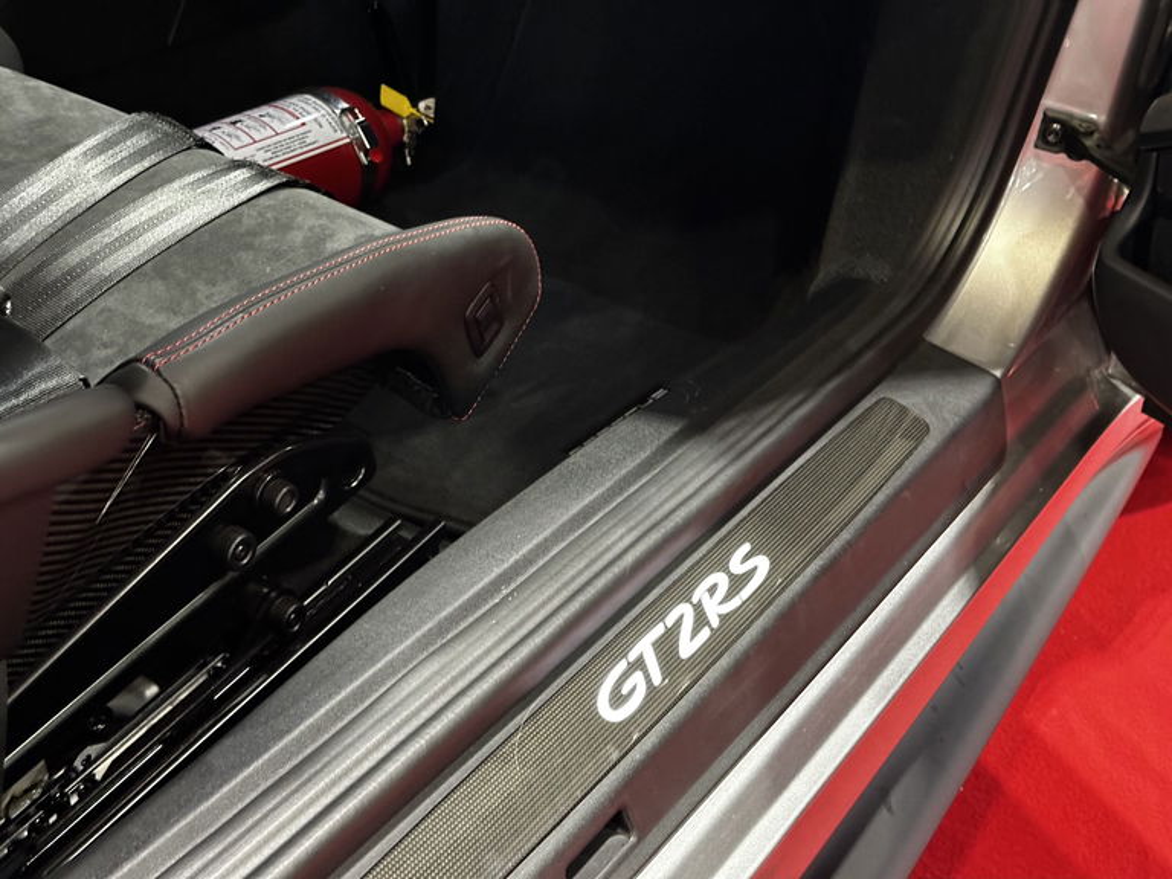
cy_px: 440
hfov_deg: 39.7
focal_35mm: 48
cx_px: 586
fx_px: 1625
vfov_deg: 30.3
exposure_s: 1/30
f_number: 1.78
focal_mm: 6.86
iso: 640
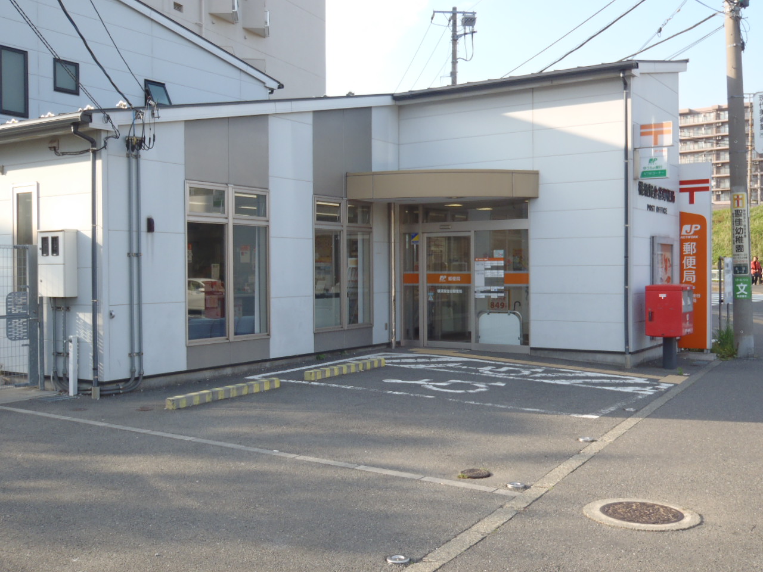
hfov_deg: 51.4
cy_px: 286
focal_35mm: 36
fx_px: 794
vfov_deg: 39.7
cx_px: 382
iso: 64
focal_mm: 6.53
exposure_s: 1/100
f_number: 5
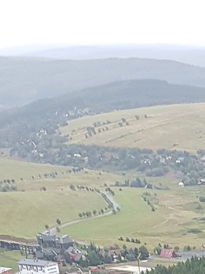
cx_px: 532
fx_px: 1130
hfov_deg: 9.1
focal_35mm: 143
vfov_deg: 10.9
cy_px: 721
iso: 50
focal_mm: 4.2
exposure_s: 1/120
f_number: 1.7
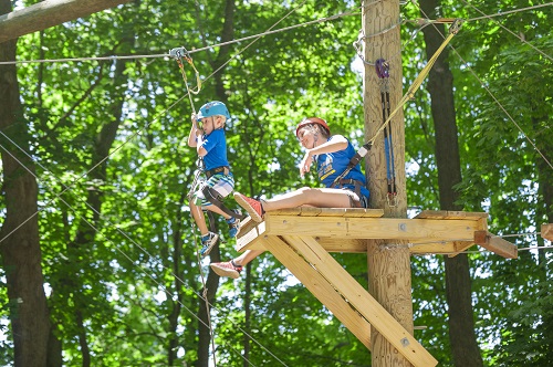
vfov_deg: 13.4
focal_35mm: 102
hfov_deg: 20.0
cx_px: 276
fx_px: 1565
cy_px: 184
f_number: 3.5
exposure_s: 1/200
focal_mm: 102
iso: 320
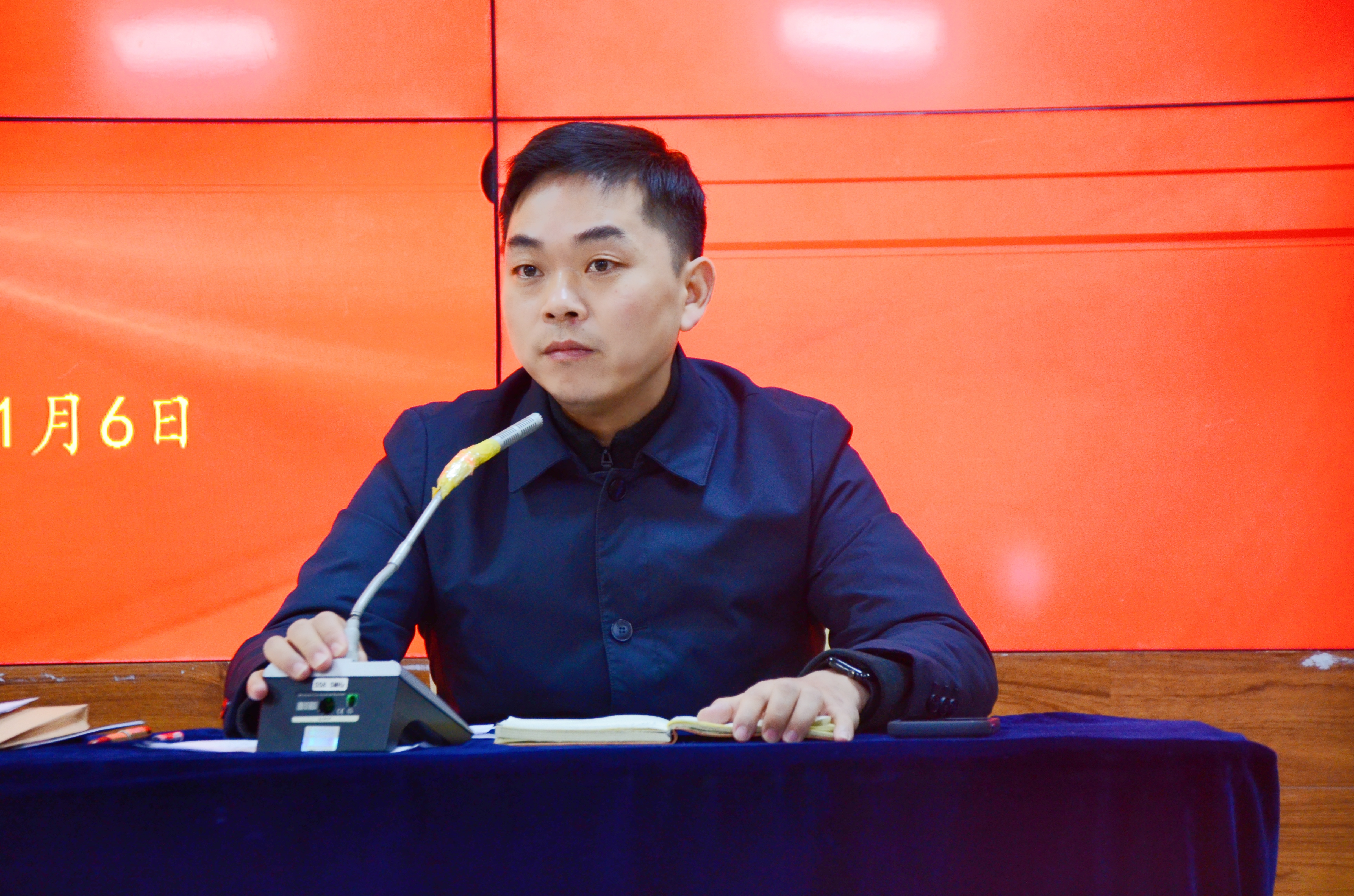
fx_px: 4785
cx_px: 677
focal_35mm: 128
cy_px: 448
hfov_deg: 16.1
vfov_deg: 10.7
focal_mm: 85
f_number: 5.6
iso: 1250
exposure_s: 1/30
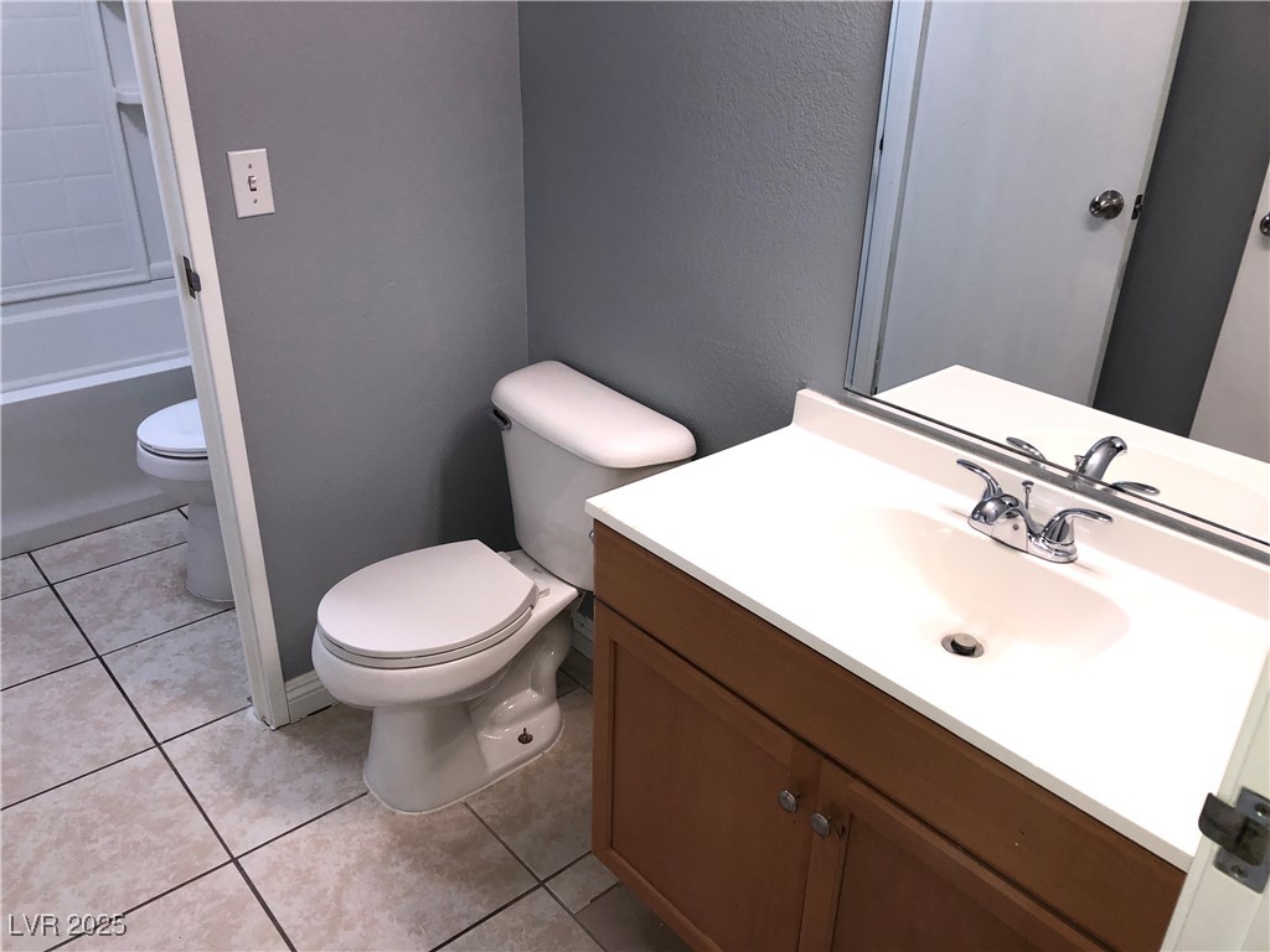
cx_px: 635
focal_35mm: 28
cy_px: 476
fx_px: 1027
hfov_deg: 63.4
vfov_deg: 49.7
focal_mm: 3.99
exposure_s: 1/90
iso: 25
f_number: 1.8
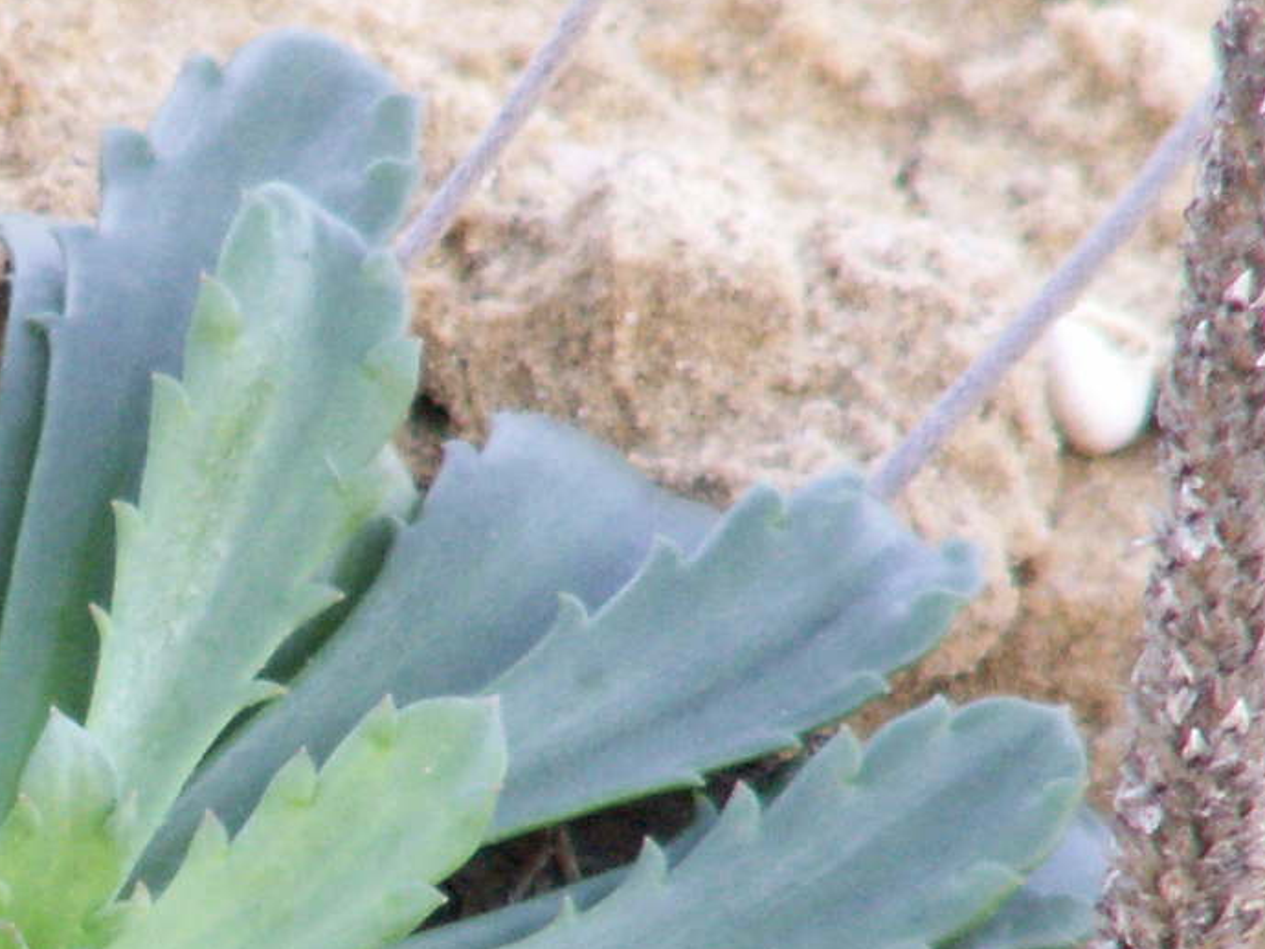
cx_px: -147
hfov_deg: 1.4
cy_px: 1098
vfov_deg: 1.0
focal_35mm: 1463
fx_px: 53473
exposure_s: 1/100
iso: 125
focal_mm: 69.5
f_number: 4.5
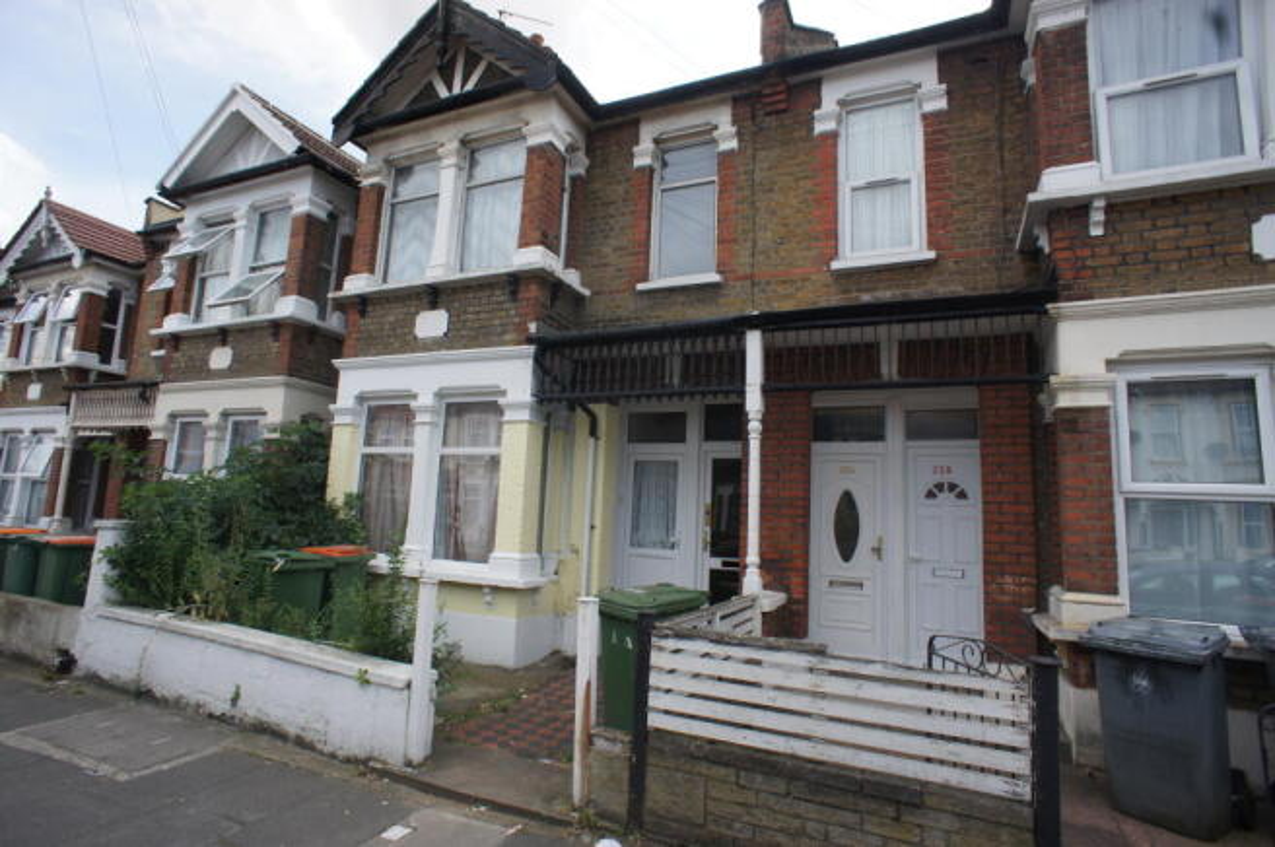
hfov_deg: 73.8
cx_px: 638
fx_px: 849
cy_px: 424
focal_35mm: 24
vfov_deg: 53.0
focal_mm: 16
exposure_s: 1/320
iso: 200
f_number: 6.3
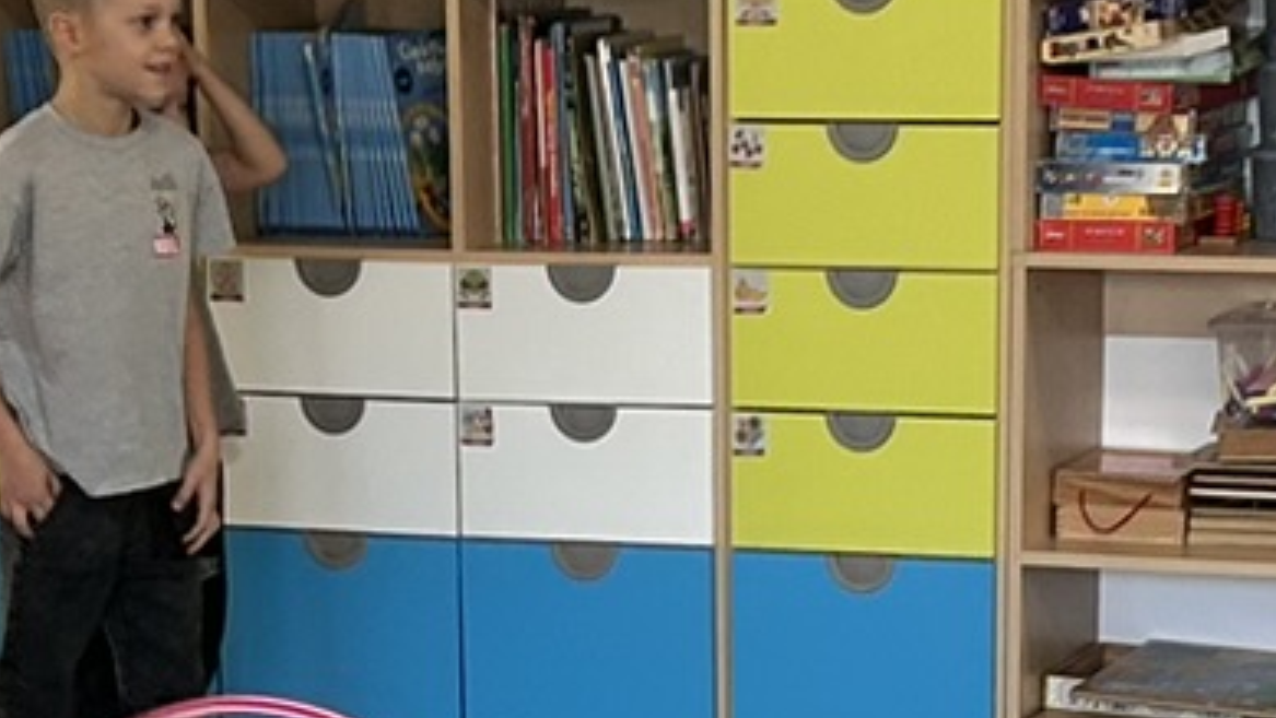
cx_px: 525
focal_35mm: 149
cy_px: 1079
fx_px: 5042
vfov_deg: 8.0
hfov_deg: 14.4
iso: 80
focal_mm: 5.7
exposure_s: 1/50
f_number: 1.5
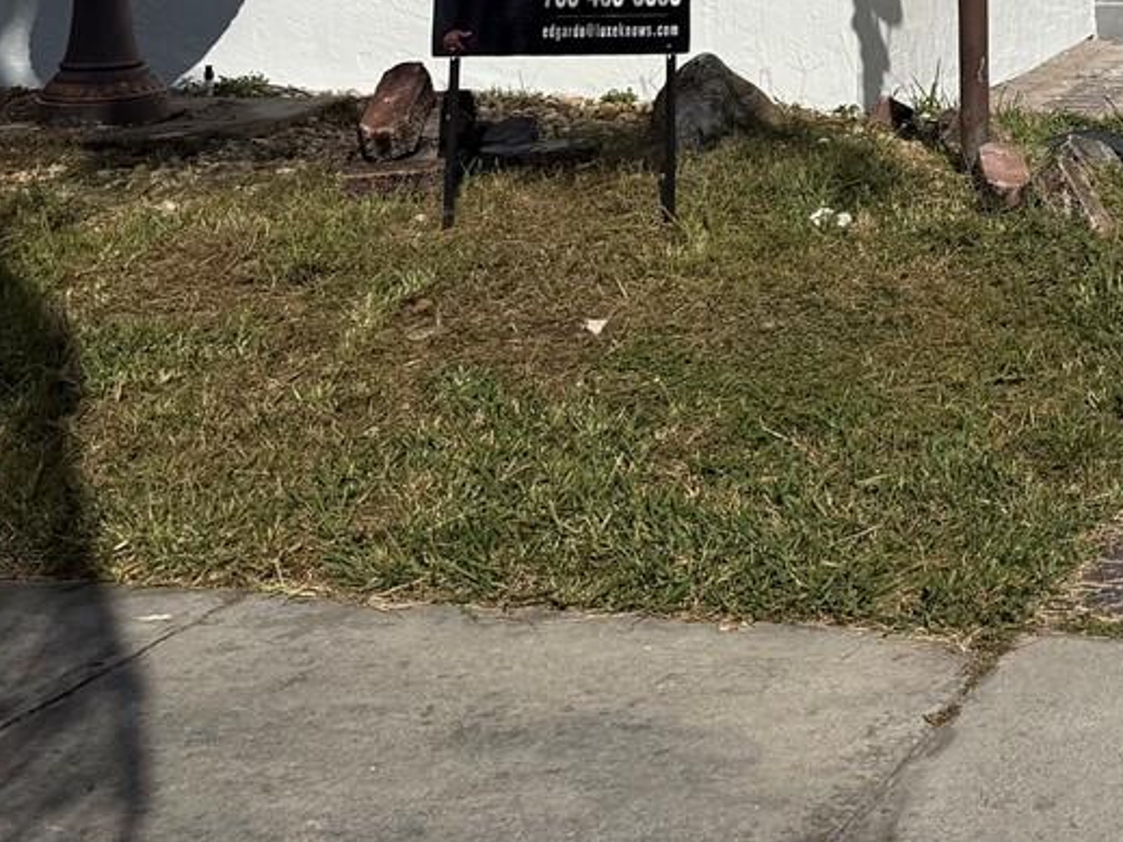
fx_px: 2400
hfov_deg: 23.3
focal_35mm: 74
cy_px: -260
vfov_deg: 18.5
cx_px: 1465
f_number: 1.78
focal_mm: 6.76
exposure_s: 1/14286
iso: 80
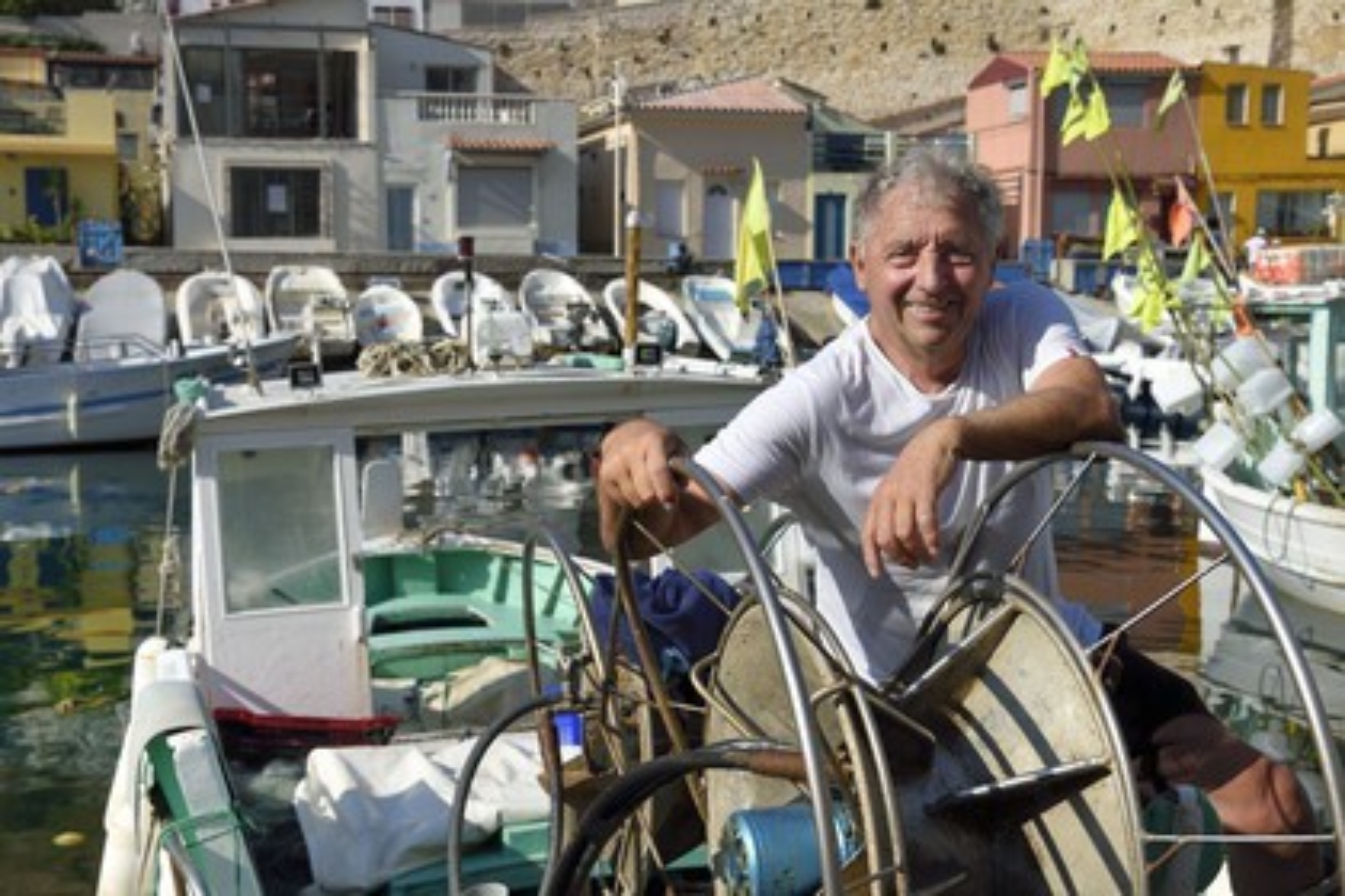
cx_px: 672
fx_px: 1644
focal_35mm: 44
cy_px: 448
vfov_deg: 30.5
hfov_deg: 44.5
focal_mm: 44
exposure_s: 1/640
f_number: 9
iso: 200
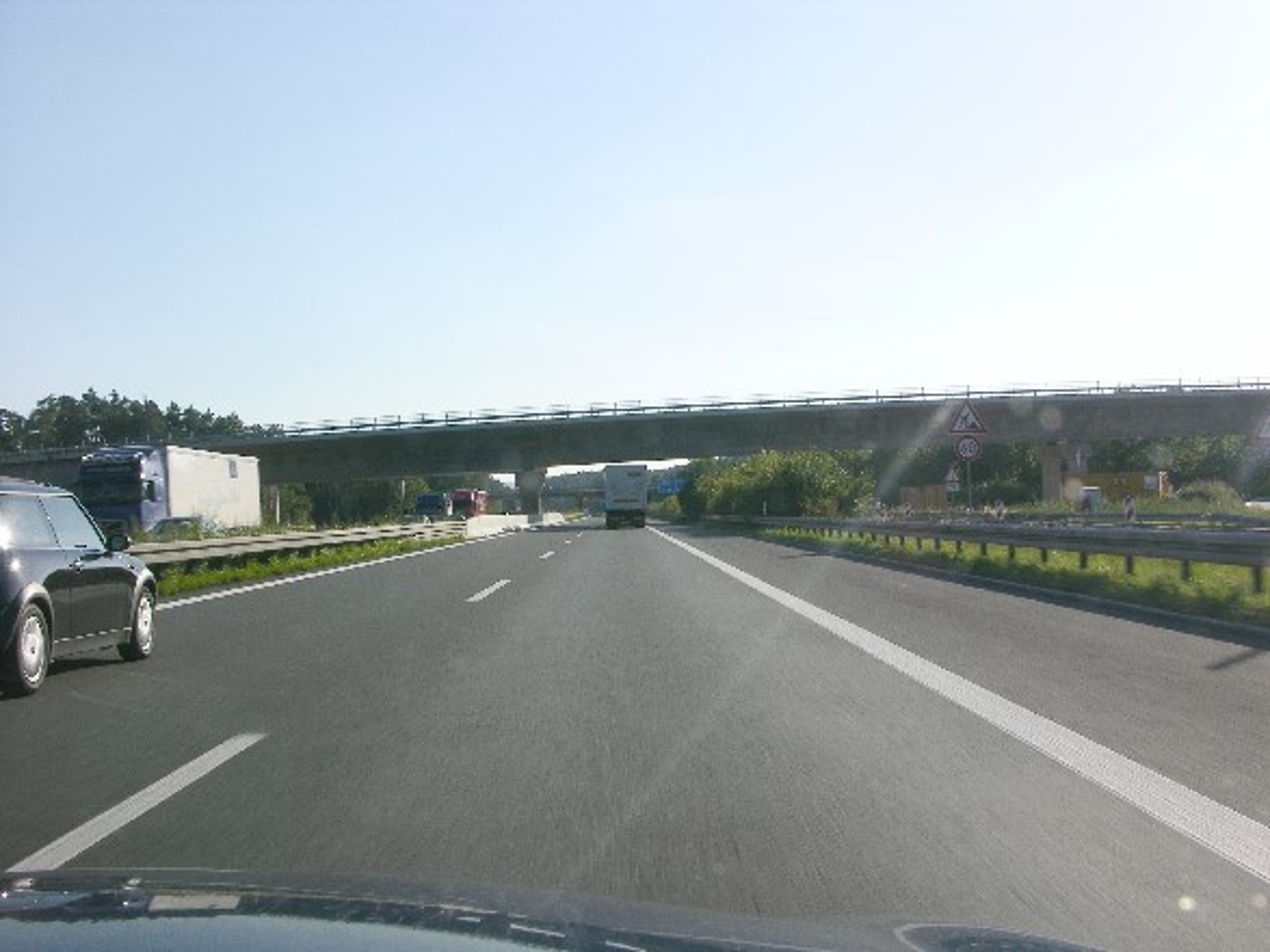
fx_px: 1687
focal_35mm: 46
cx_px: 635
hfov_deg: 41.2
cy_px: 476
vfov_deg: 31.5
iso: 50
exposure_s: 1/137
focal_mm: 11.6
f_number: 7.5
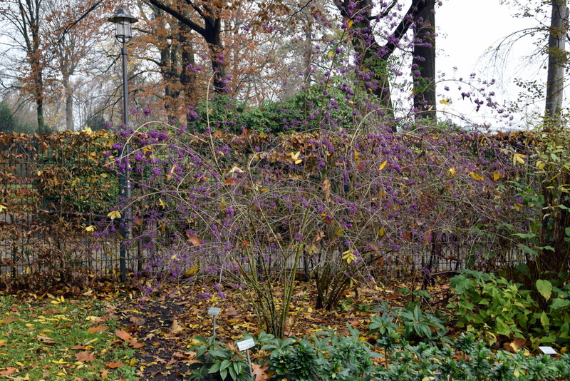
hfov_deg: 41.1
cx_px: 285
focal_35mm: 48
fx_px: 760
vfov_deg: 28.1
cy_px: 190
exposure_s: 1/80
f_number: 8
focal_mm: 32
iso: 400
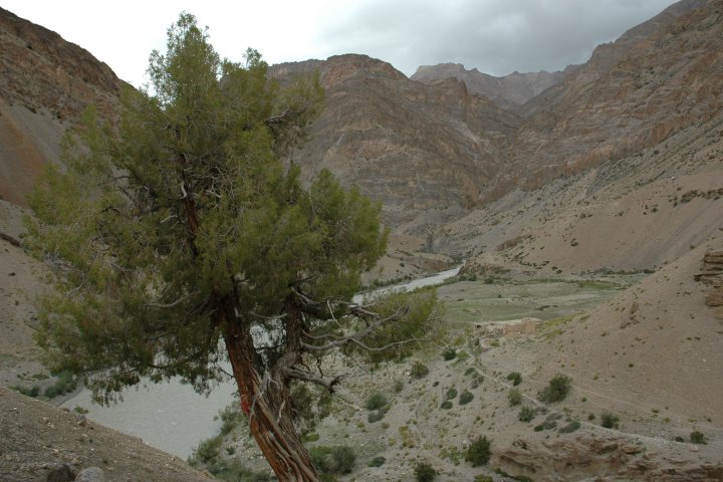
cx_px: 362
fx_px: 542
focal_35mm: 27
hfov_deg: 67.4
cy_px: 241
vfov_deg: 47.9
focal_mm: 18
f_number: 6.3
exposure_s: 1/160
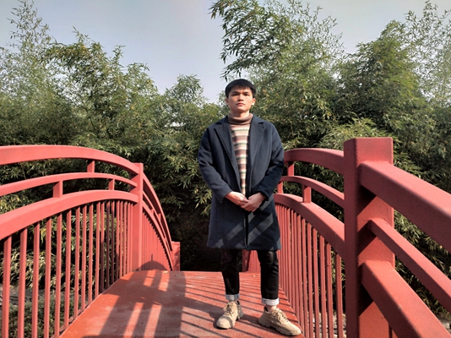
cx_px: 226
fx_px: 326
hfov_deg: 69.4
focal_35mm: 25
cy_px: 169
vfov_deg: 54.8
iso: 100
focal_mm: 4.36
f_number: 1.8
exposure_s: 1/1869
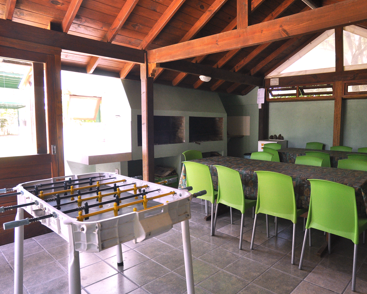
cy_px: 147
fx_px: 261
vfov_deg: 58.8
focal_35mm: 24
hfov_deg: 69.6
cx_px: 221
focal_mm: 14
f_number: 4
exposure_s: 1/125
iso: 640
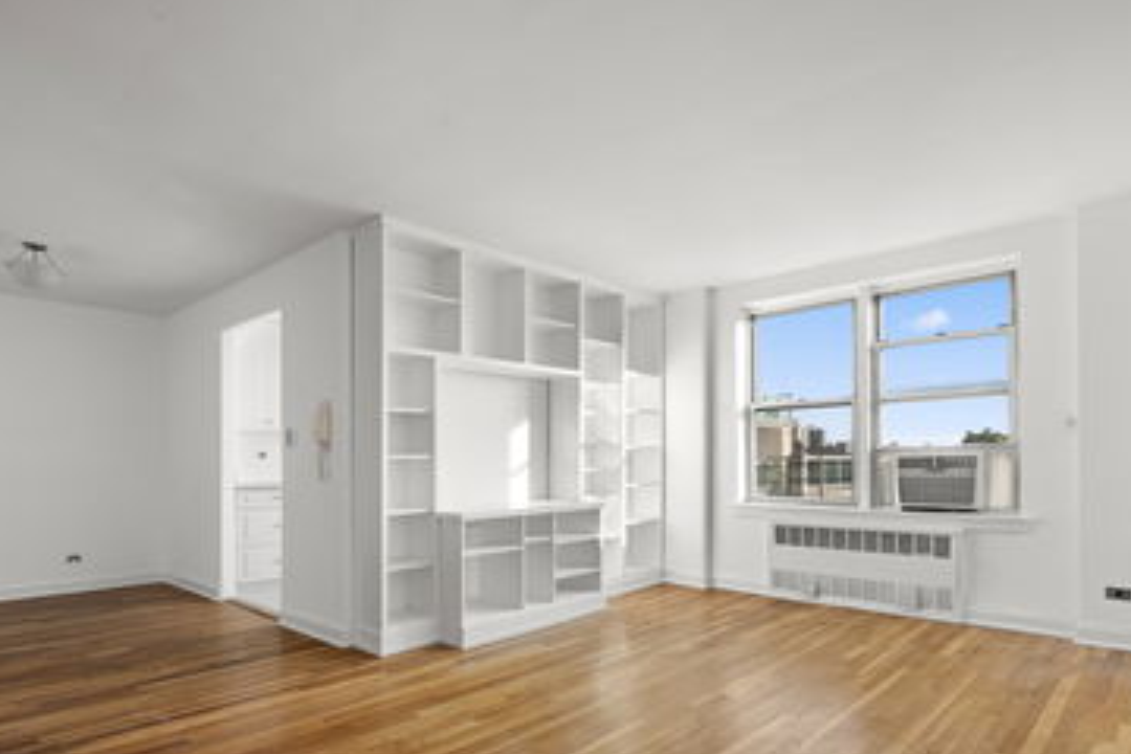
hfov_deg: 83.3
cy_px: 478
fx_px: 628
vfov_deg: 61.0
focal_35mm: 20
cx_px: 474
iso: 320
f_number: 10
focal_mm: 15
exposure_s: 1/20
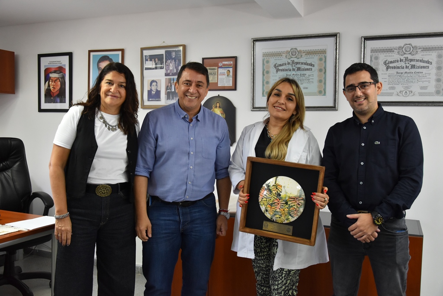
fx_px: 443
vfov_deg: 36.9
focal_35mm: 36
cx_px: 222
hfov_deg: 53.1
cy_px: 148
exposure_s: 1/125
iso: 1100
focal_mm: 24
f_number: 3.8
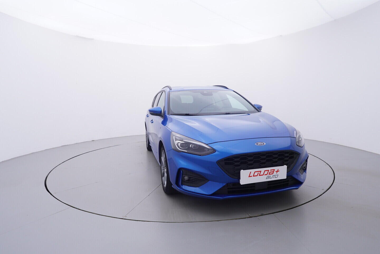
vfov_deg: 56.2
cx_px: 190
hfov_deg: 77.3
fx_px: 238
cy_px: 127
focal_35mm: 22
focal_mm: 15
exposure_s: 1/80
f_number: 5
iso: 200
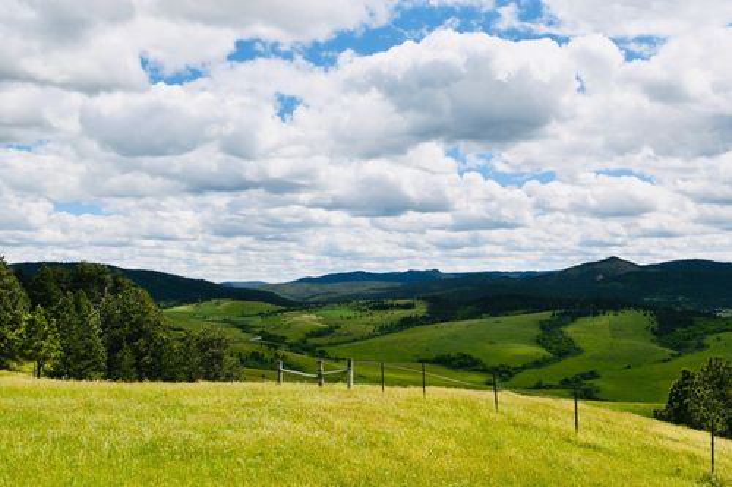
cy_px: 244
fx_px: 732
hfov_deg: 53.1
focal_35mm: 36
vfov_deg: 36.8
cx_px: 366
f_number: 9
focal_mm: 24
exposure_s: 1/320
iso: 100
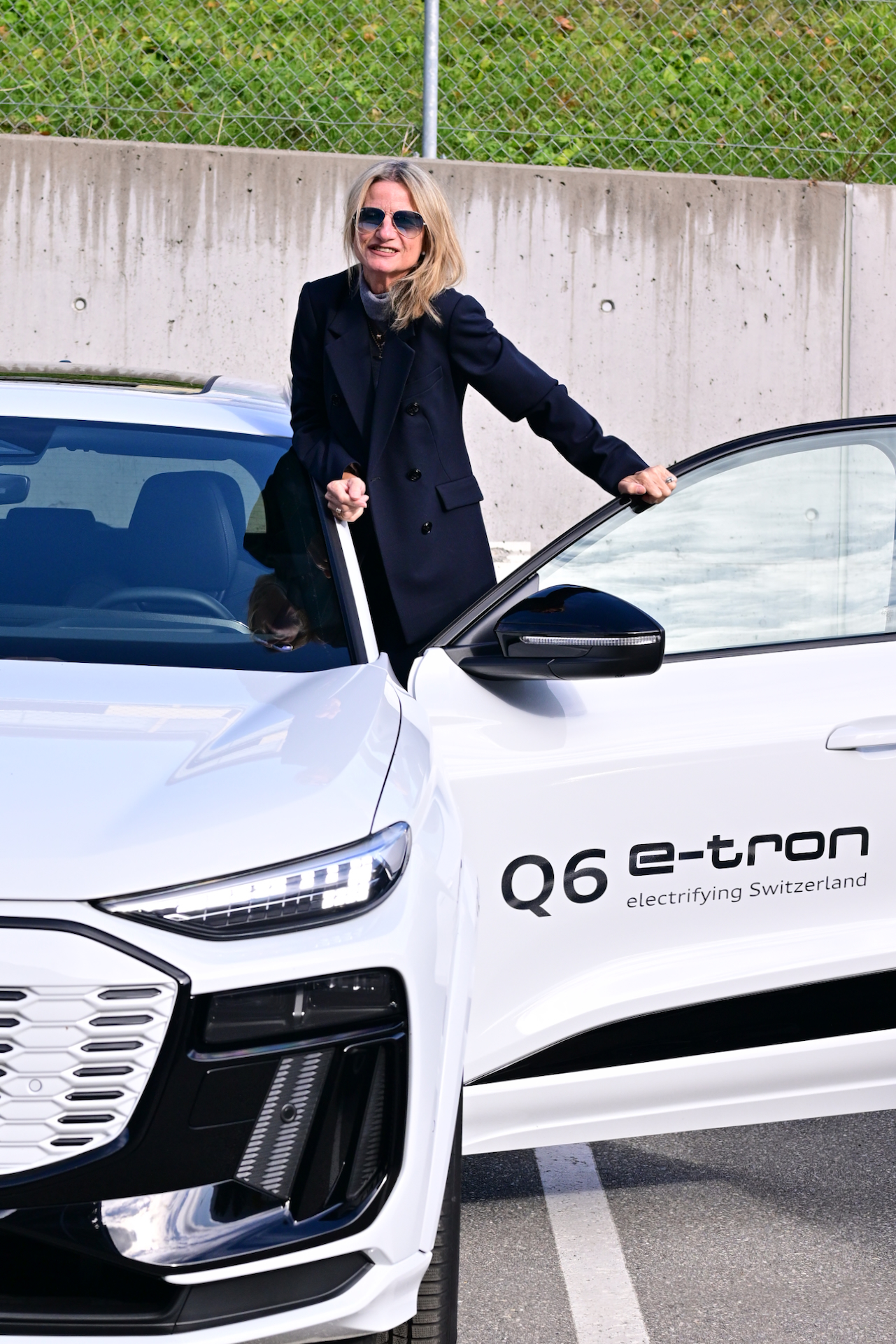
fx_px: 1866
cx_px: 448
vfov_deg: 39.6
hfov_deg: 27.0
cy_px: 672
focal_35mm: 50
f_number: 4.5
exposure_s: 1/1600
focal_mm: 50
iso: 500
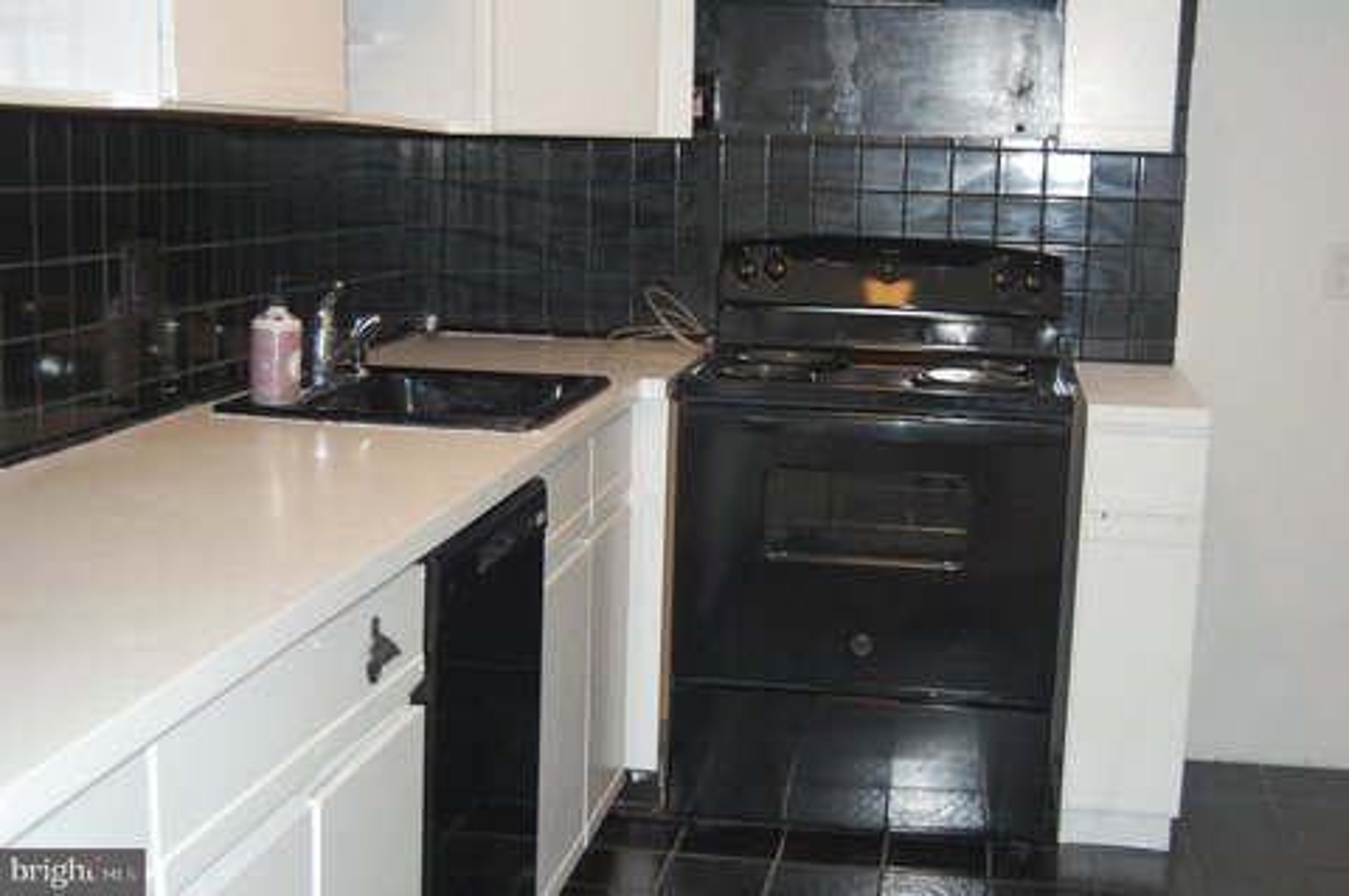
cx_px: 674
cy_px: 448
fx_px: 1797
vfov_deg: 28.0
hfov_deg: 41.2
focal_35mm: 48
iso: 400
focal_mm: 32
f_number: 4.5
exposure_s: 1/60
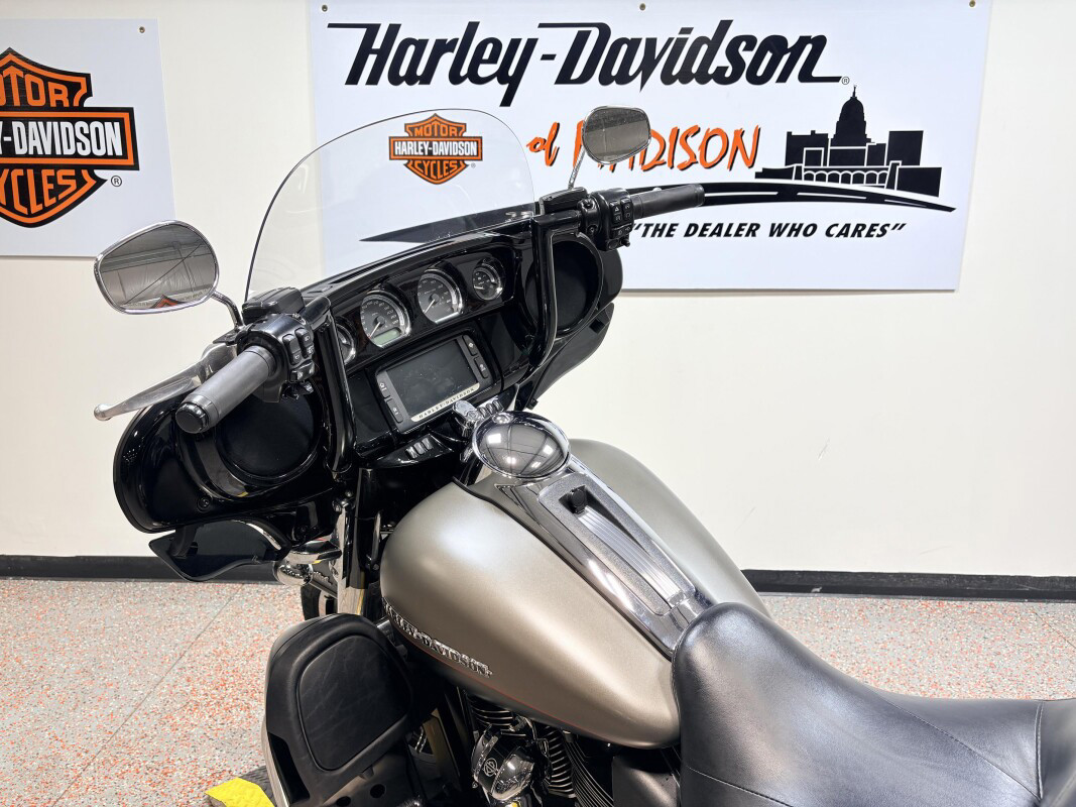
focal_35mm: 26
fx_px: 808
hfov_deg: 67.3
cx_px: 538
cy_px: 404
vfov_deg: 53.1
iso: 40
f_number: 1.6
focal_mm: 5.96
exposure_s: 1/120
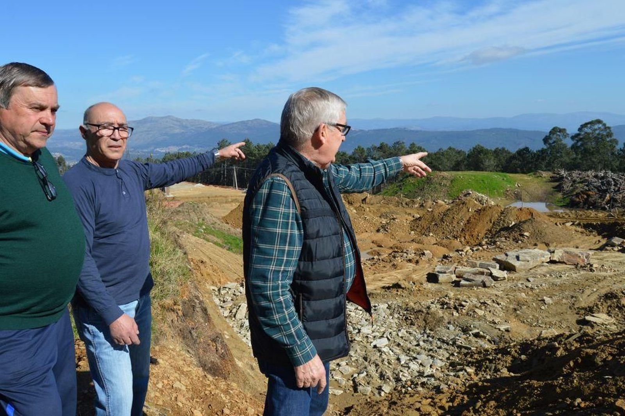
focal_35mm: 27
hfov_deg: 67.4
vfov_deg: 47.9
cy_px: 208
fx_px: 468
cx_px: 312
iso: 100
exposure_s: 1/250
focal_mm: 18
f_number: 8
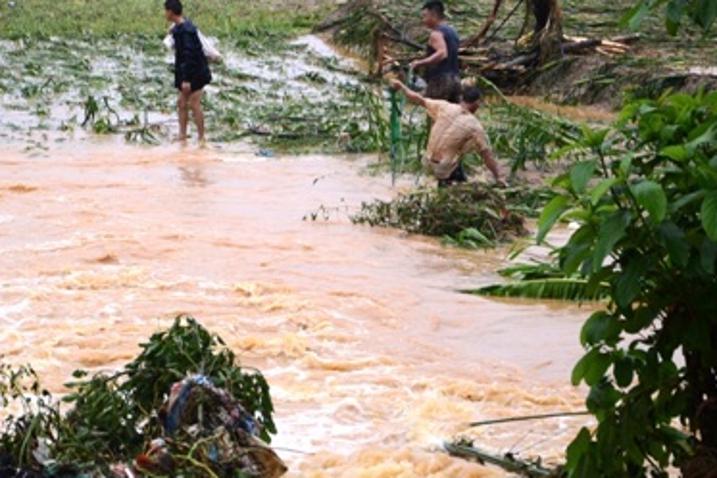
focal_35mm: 180
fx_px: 3586
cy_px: 193
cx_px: 273
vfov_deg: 7.6
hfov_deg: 11.4
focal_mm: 70
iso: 100
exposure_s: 1/100
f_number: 5.3
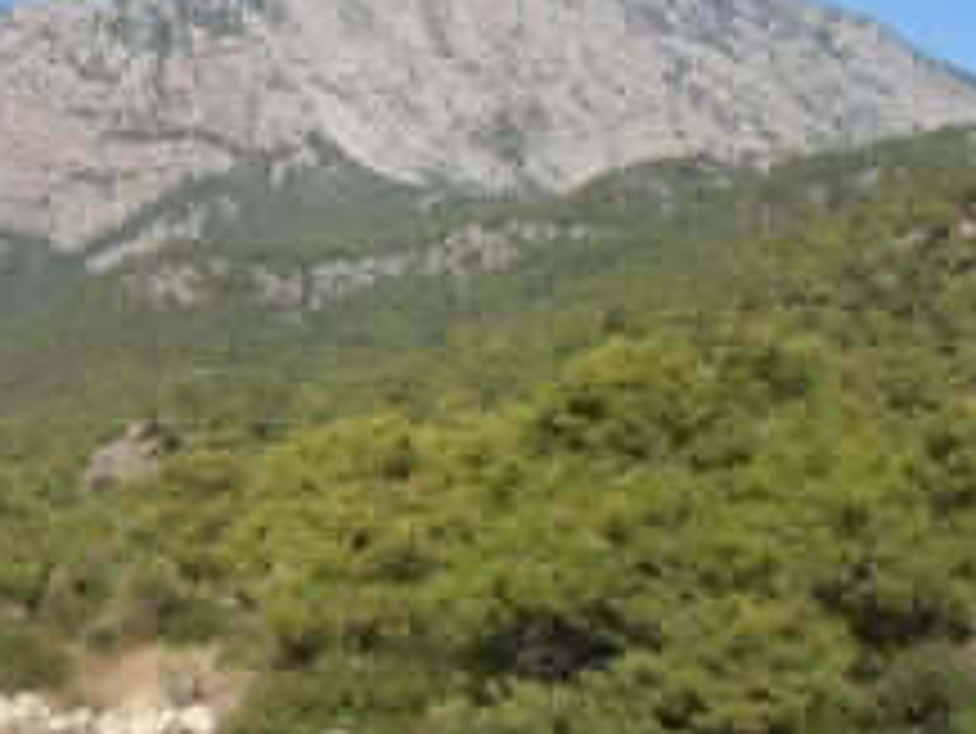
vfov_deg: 17.5
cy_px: 63
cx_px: 175
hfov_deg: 23.2
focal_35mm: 83
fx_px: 2341
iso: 100
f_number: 3.5
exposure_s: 1/500
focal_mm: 5.4
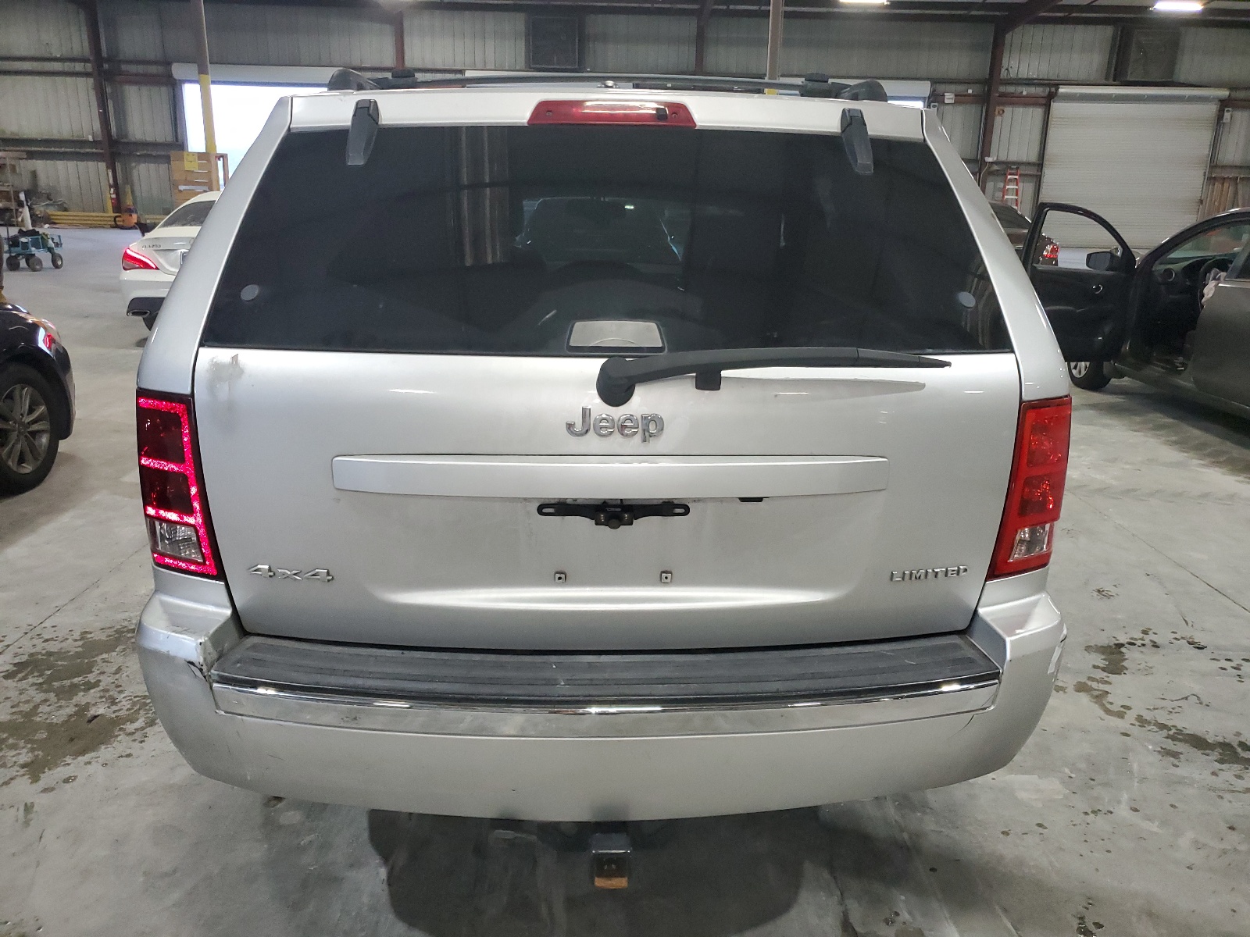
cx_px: 625
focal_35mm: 26
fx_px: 939
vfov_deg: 53.1
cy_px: 468
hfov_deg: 67.3
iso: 340
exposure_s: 1/60.2
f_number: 1.5
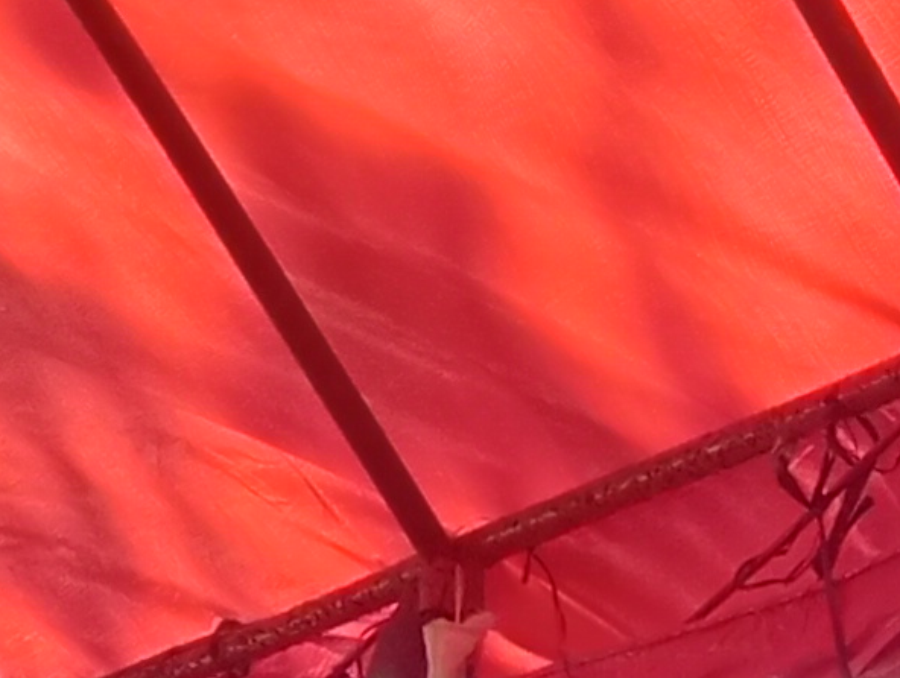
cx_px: 1248
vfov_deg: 7.1
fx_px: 5026
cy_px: 1884
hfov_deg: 10.0
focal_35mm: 193
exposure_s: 1/1730
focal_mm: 3.98
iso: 100
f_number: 1.8
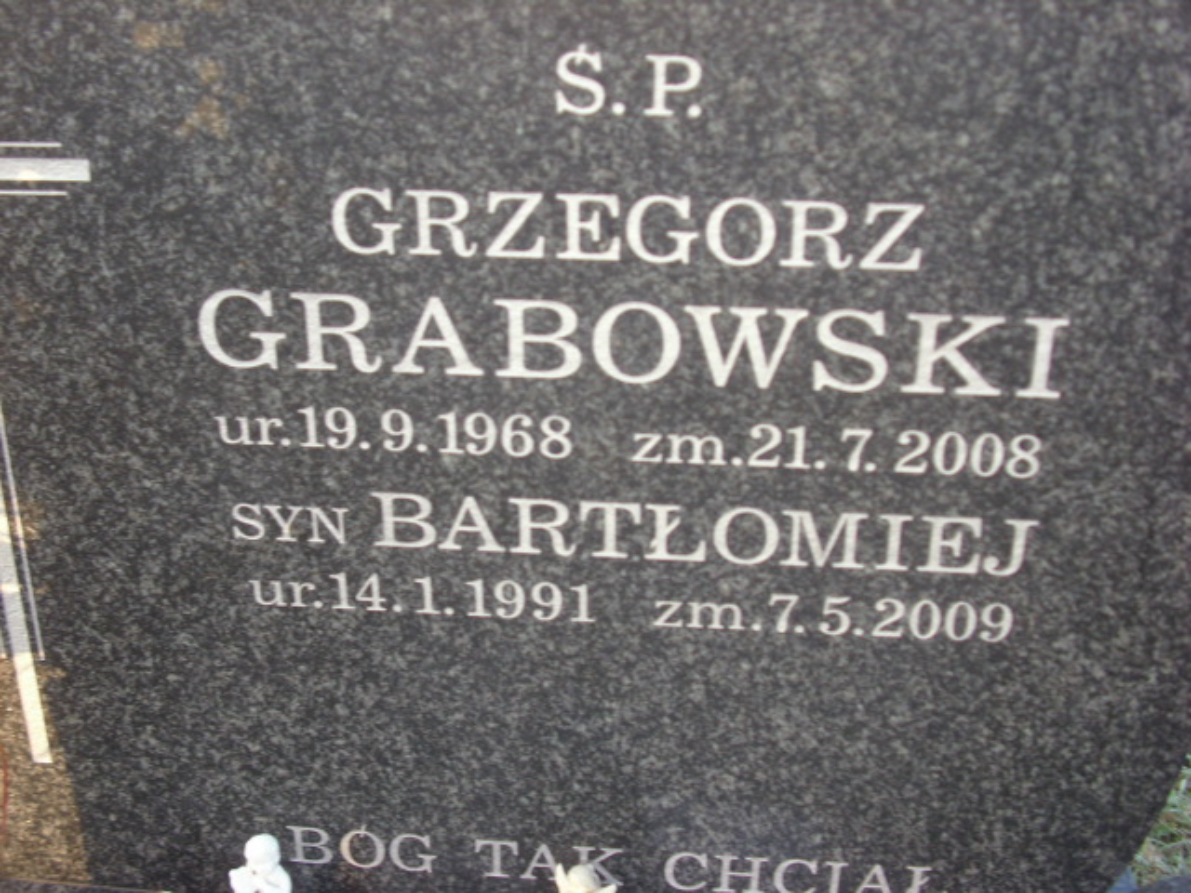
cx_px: 596
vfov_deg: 32.2
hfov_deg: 42.1
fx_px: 1548
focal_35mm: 45
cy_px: 446
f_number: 3.1
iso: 100
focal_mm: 7.6
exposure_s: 1/60
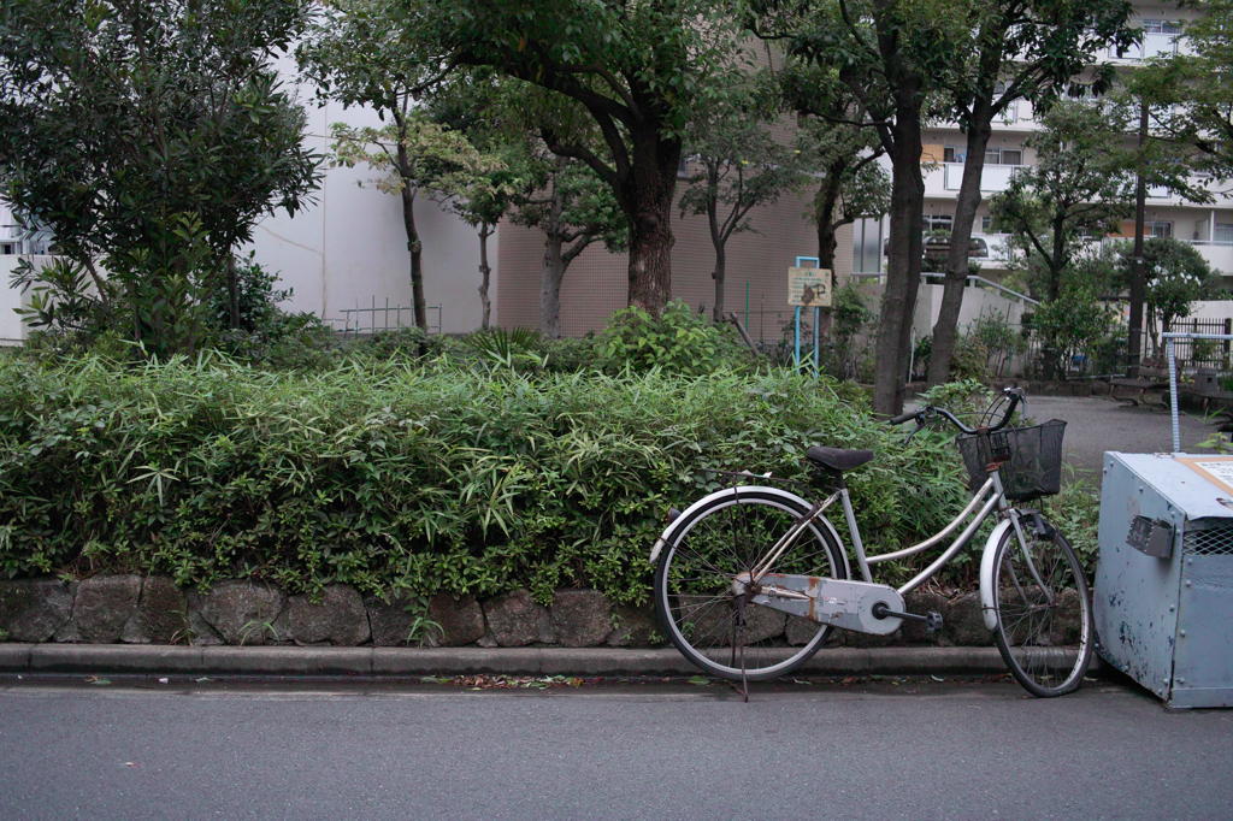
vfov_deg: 32.6
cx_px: 616
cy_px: 410
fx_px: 1404
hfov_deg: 47.4
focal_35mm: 41
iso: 400
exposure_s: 1/60
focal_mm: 24.2
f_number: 2.8
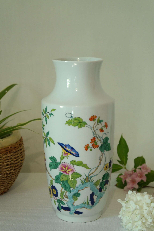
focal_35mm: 77
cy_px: 116
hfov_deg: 17.7
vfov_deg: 26.3
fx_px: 494
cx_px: 77
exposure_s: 1/25
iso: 400
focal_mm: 50
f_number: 5.6
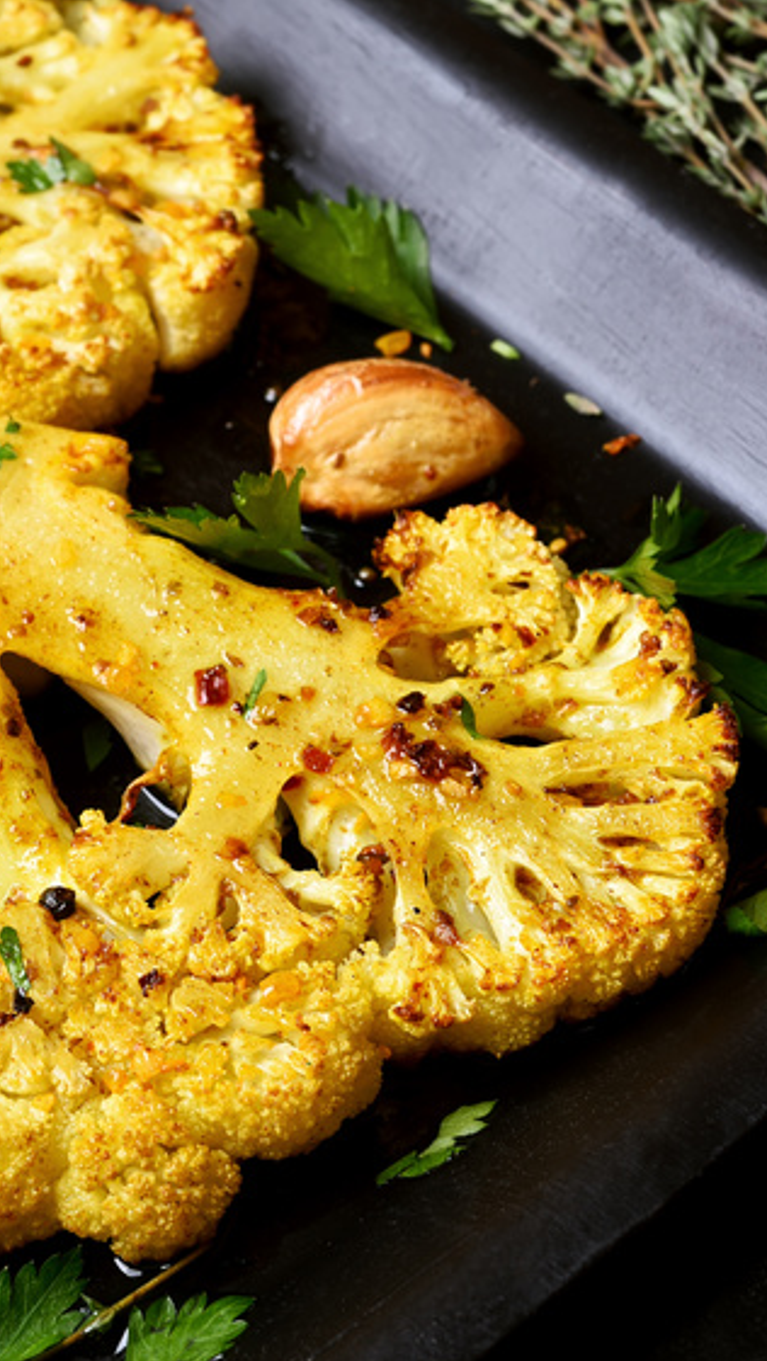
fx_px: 3431
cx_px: -150
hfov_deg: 12.5
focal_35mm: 95
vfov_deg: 22.4
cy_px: 682
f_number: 13
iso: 100
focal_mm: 60
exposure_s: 1/160
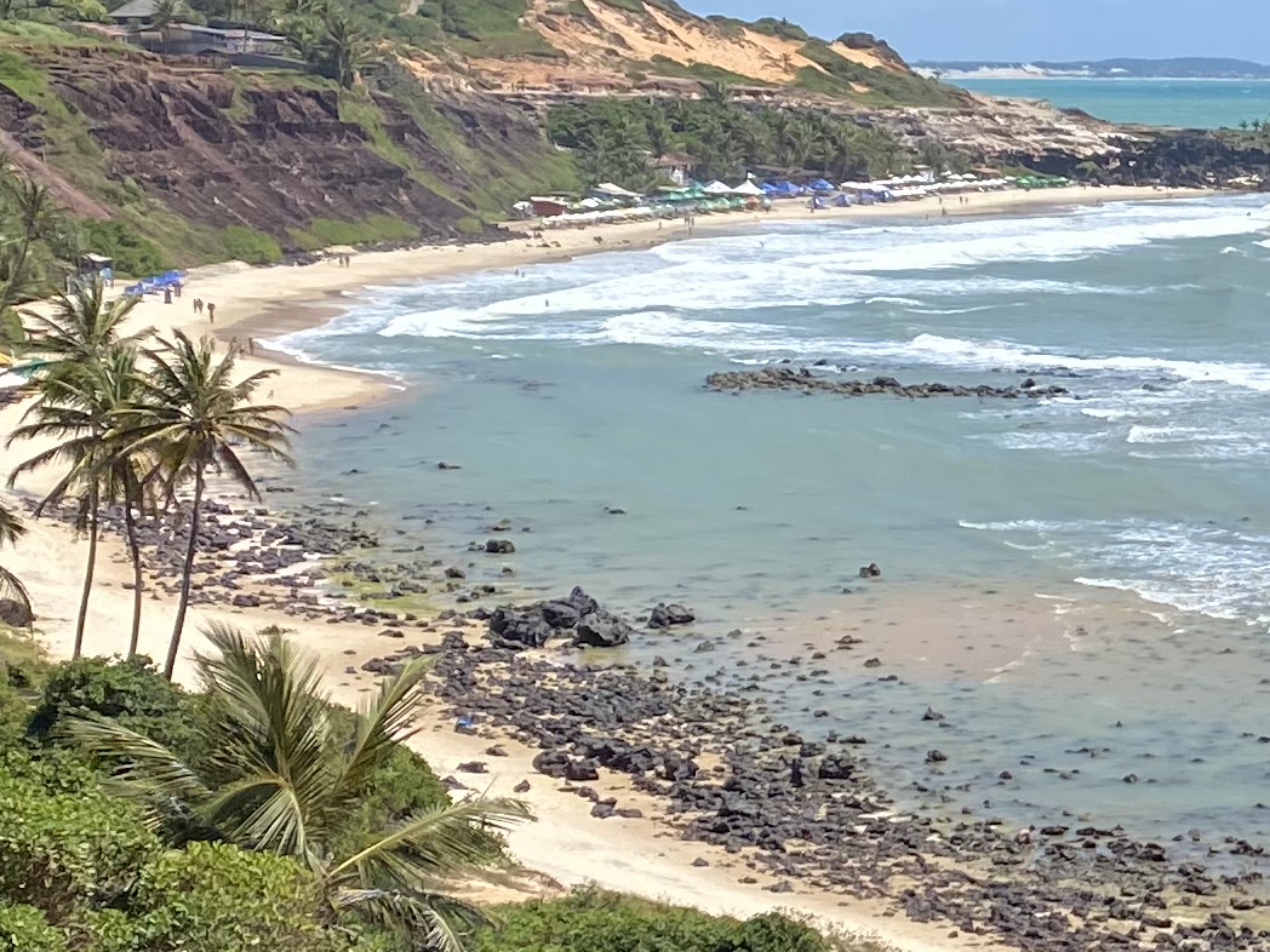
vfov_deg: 14.8
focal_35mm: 100
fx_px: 3669
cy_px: 500
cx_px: 1929
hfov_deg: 17.6
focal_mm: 4.25
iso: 32
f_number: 1.8
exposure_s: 1/4115
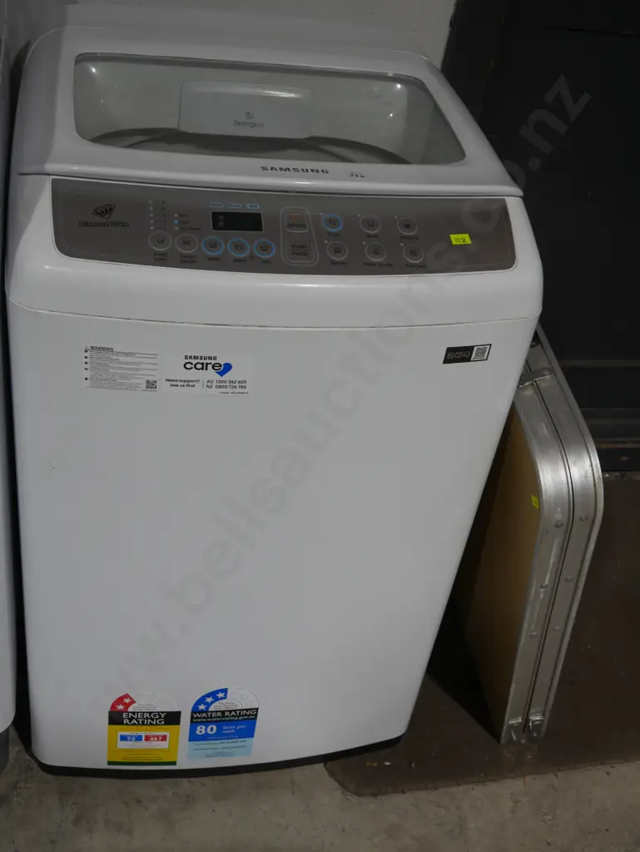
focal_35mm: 42
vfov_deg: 44.8
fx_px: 1034
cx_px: 320
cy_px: 426
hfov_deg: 34.4
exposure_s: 1/80
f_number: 4.6
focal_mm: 21
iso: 200
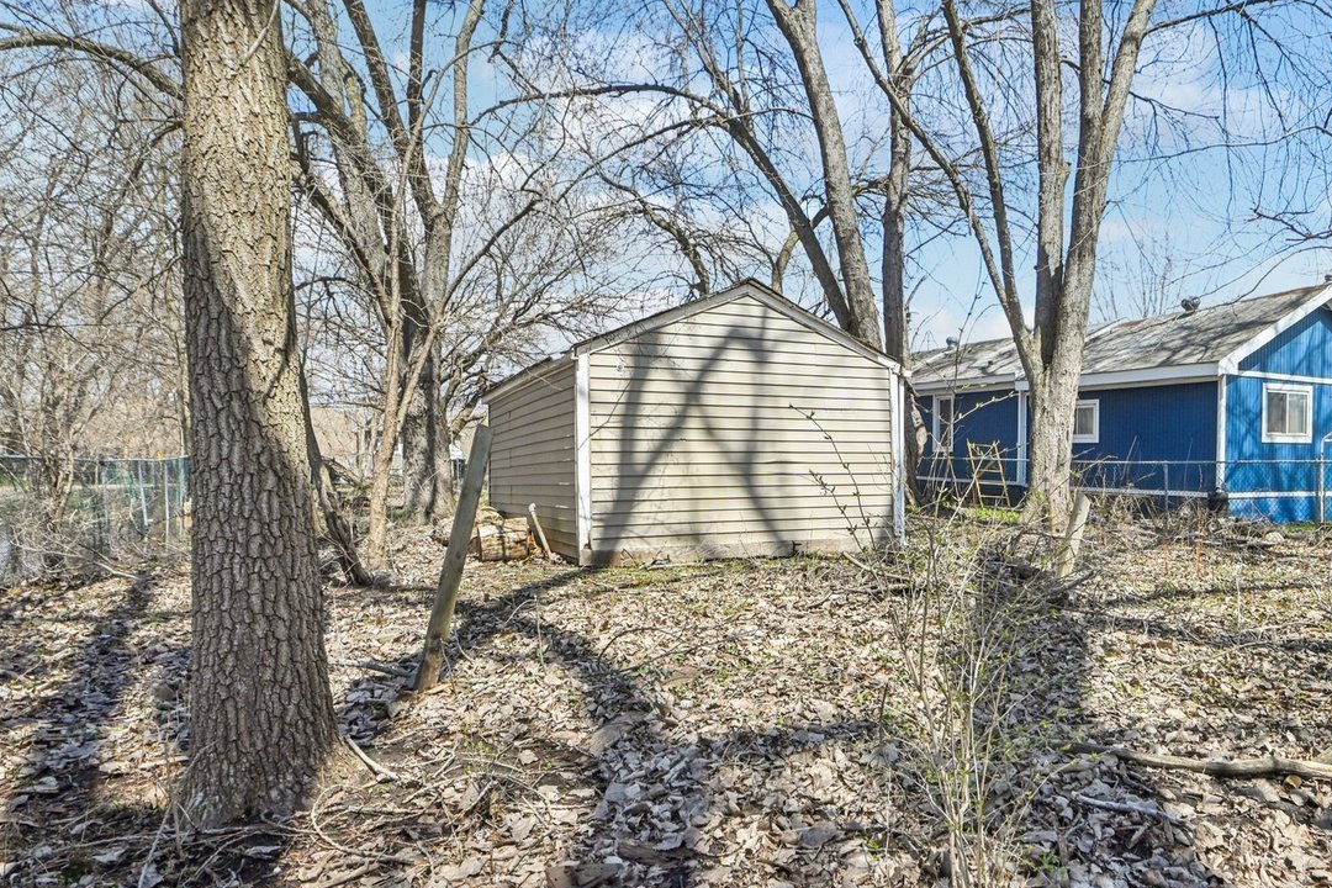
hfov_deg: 72.4
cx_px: 840
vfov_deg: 53.1
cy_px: 486
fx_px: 888
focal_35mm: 24
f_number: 13
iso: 400
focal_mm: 16
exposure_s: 1/320
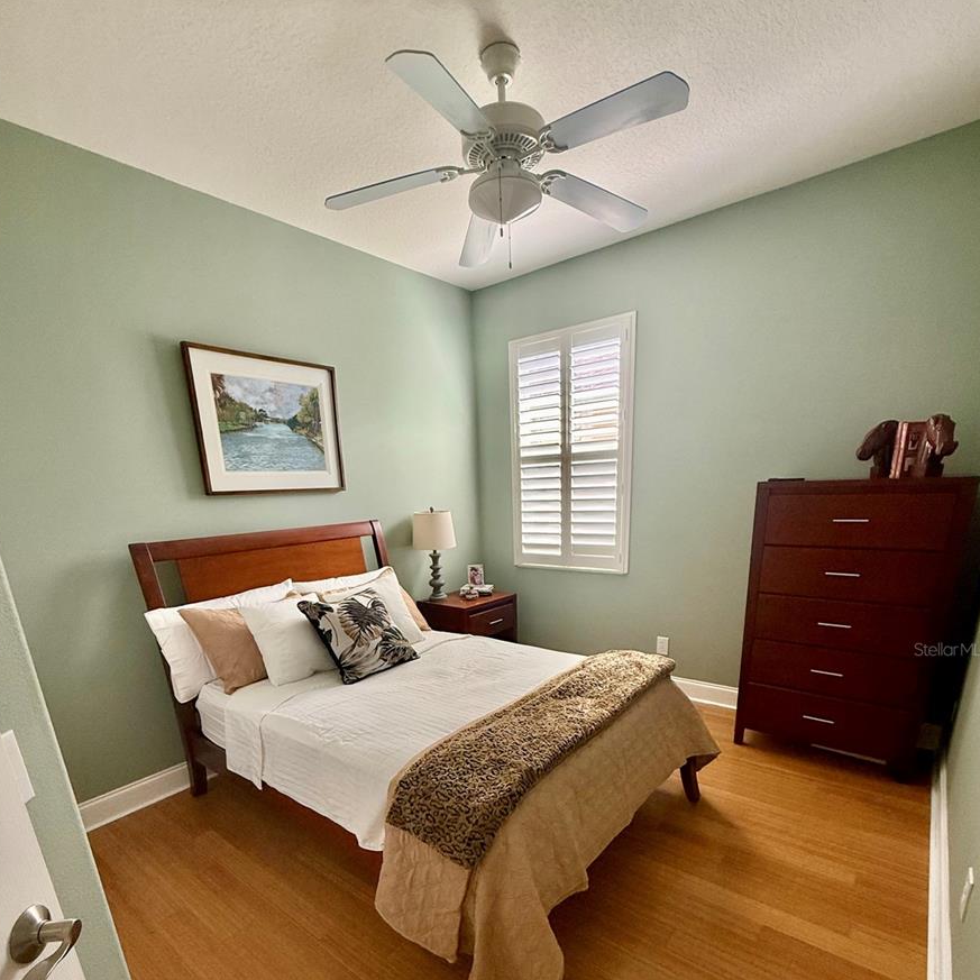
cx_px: 488
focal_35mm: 17
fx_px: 545
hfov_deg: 84.0
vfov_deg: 81.3
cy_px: 649
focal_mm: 2.22
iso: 200
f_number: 2.2
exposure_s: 1/99
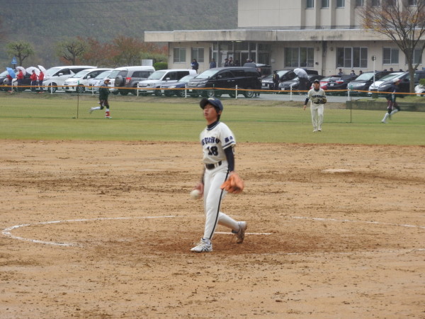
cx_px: 212
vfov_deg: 8.7
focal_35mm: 170
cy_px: 160
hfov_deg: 11.6
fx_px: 2087
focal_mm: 30.5
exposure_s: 1/80
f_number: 5.2
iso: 100
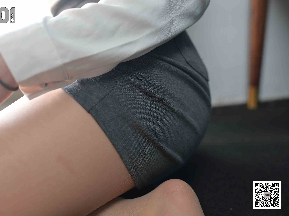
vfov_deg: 37.7
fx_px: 317
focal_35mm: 38
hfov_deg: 48.9
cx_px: 129
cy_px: 108
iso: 640
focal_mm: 35
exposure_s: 1/160
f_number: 2.8
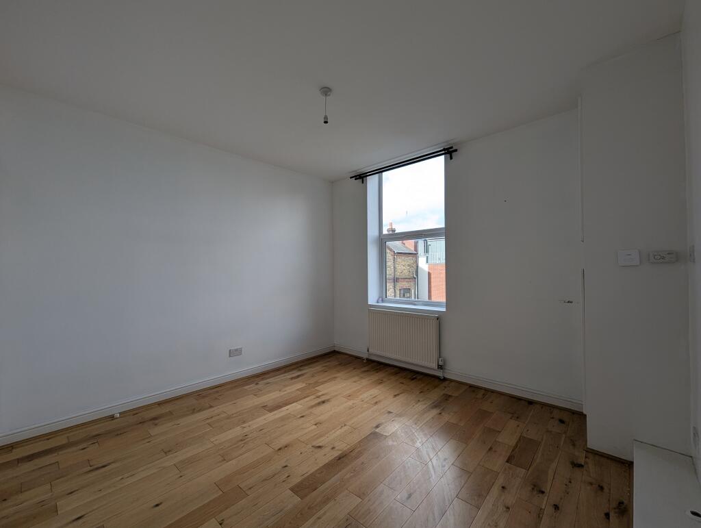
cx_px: 350
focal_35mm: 13
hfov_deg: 106.1
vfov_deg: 90.1
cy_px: 264
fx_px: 264
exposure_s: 1/281
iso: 46
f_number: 2.2
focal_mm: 1.95
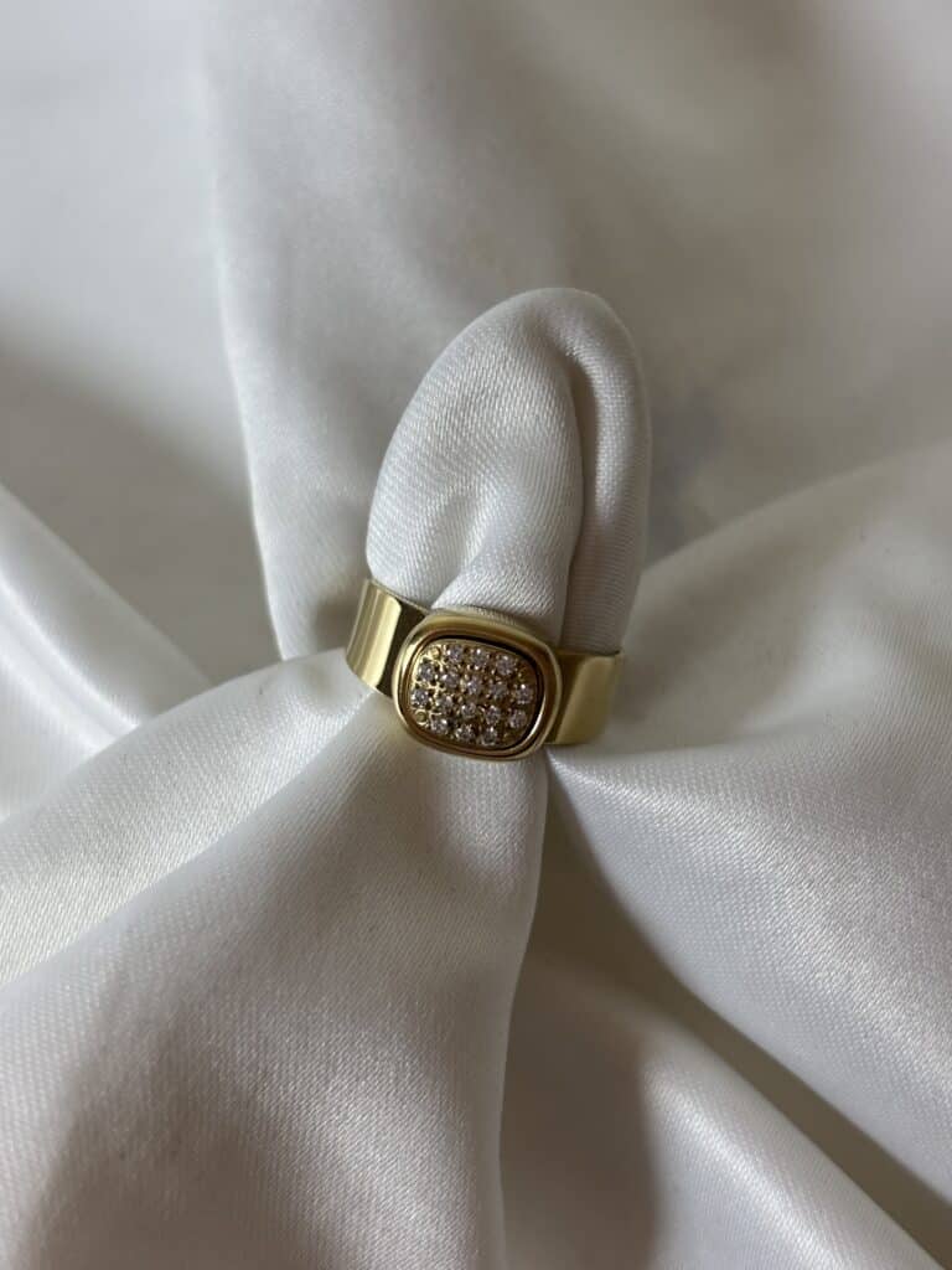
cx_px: 476
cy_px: 635
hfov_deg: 28.0
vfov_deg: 36.8
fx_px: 1907
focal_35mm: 52
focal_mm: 5.96
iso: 25
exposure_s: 1/108
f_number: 1.6
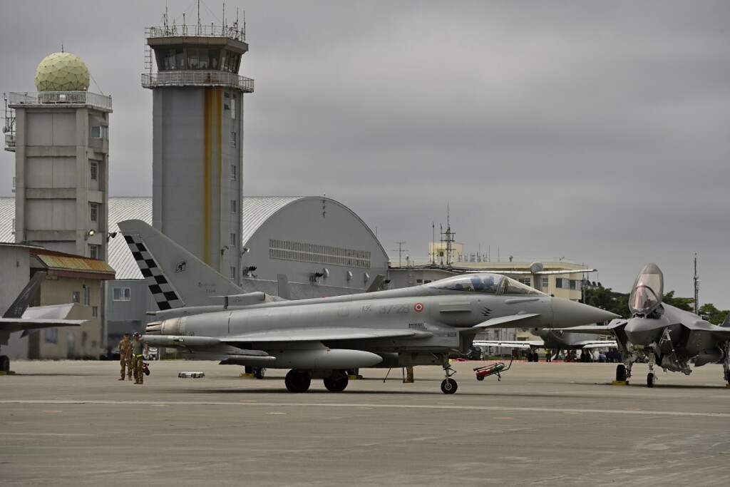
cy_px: 244
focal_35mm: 175
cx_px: 365
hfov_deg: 11.7
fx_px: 3549
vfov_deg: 7.8
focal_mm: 175
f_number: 9
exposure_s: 1/800
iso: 100
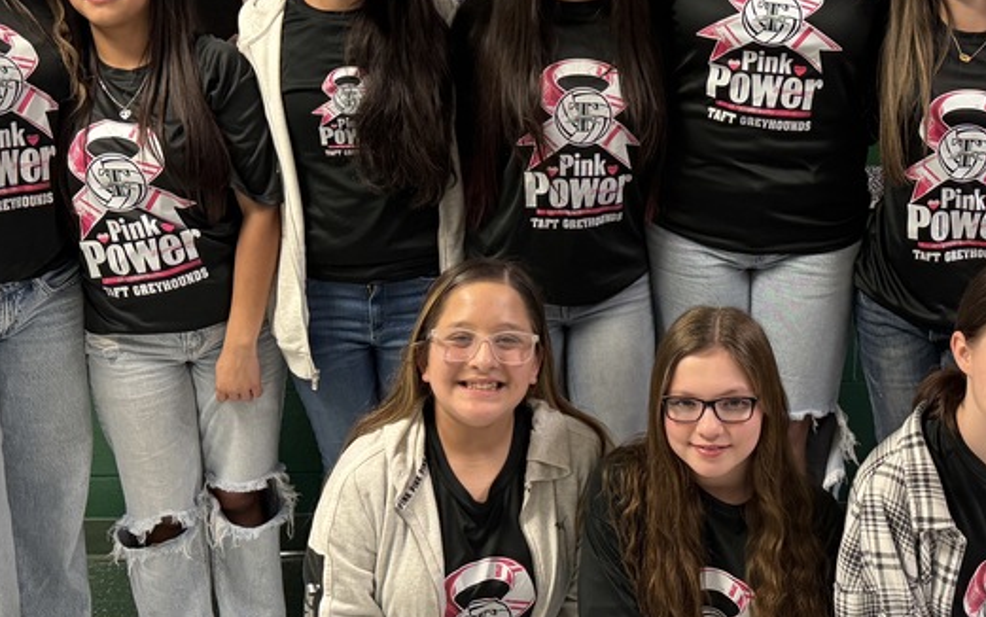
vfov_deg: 25.8
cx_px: 670
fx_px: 1344
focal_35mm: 50
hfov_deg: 39.7
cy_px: 276
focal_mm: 6.76
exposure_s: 1/60
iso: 320
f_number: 1.78
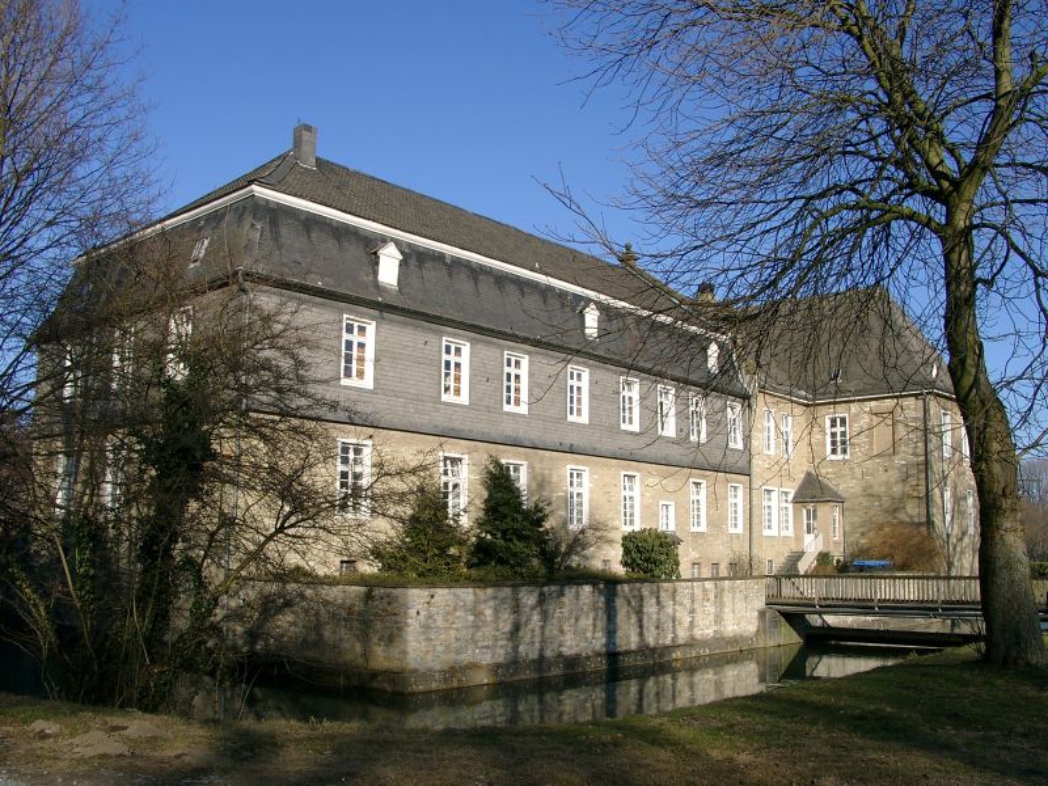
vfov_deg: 41.8
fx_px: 1029
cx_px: 524
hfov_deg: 54.0
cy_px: 393
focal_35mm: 34
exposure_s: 1/767
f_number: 4
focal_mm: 7.13
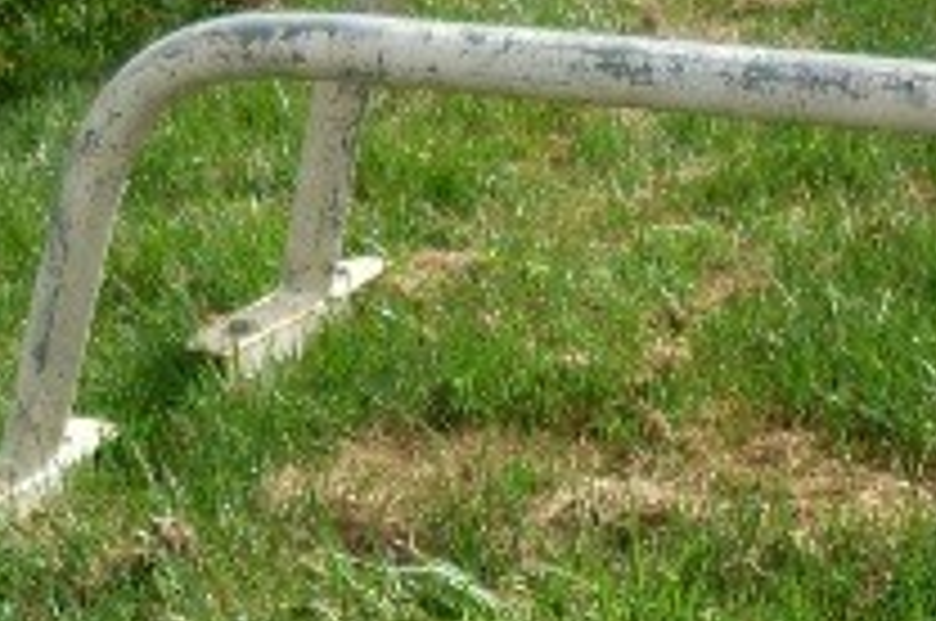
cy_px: 958
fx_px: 3297
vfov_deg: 10.4
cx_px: 320
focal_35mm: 127
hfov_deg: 16.1
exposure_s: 1/160
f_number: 8
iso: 80
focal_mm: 5.5
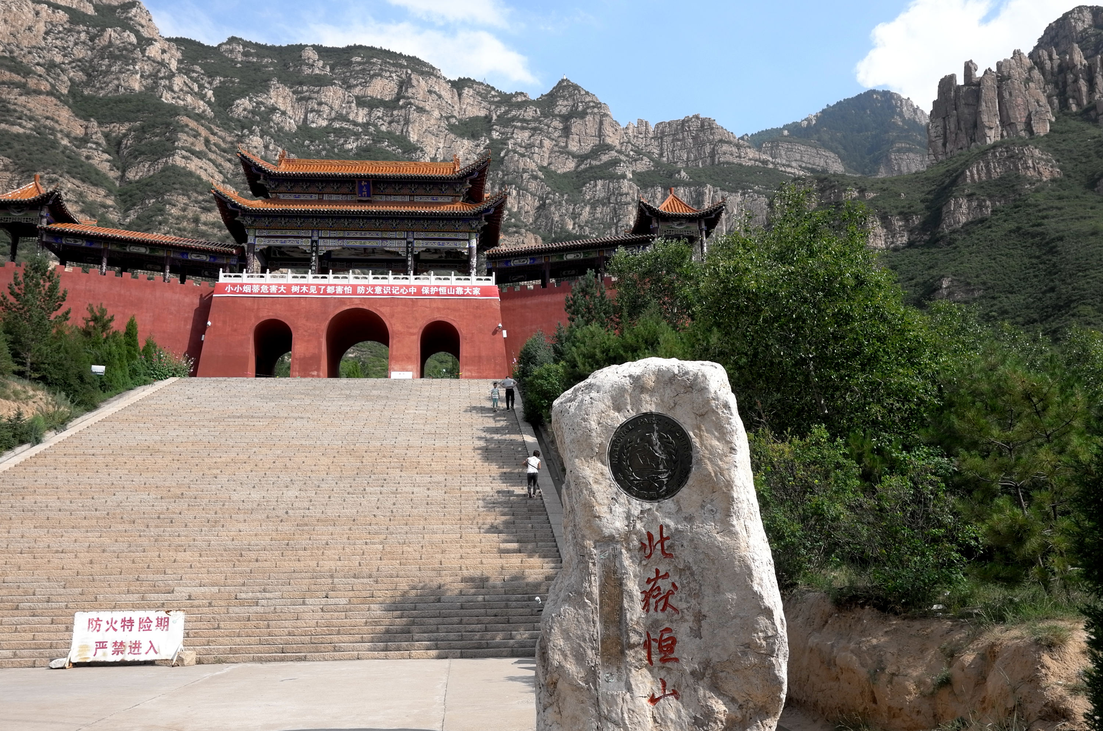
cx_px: 552
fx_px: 856
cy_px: 366
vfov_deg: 46.2
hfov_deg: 65.6
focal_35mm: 28
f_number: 5.6
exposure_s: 1/640
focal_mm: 18
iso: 200
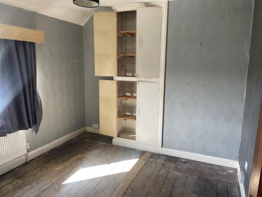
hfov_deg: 67.3
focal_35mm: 26
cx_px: 131
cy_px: 98
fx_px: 197
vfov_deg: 53.0
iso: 80
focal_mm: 4.2
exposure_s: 1/121
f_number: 1.6
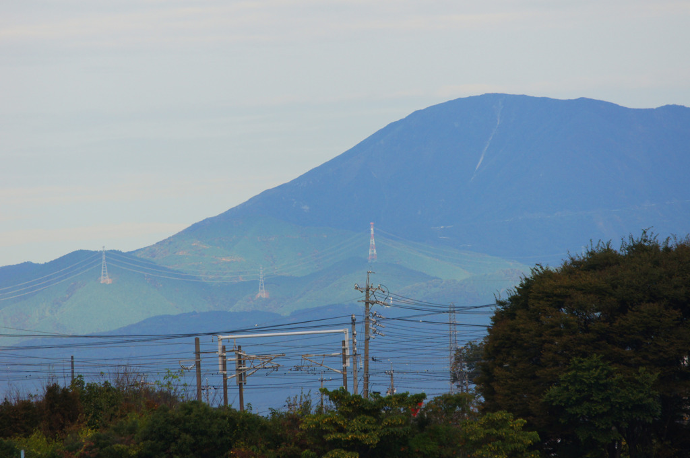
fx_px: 11485
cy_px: 229
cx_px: 345
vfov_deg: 2.3
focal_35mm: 600
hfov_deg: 3.4
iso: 250
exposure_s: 1/500
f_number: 7.1
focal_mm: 400
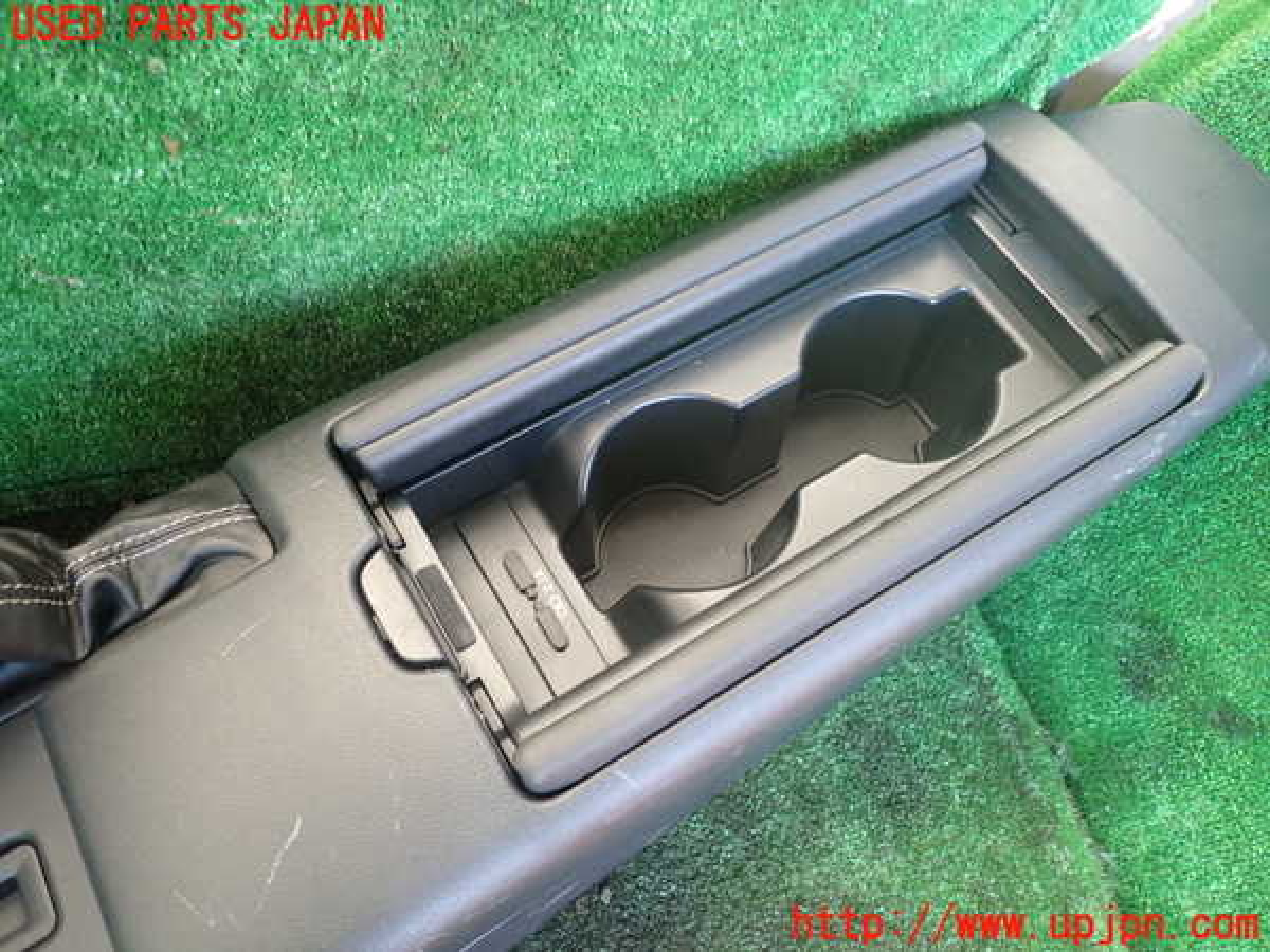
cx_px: 635
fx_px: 917
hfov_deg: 69.4
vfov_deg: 54.9
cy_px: 476
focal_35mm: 25
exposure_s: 1/40
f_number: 2
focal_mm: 4.5
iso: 200
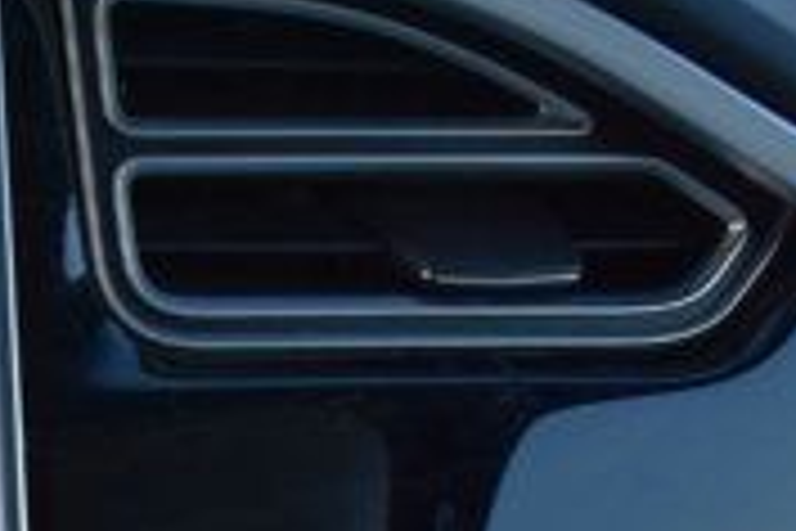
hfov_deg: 12.1
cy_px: 1143
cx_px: -652
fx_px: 3449
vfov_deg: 8.3
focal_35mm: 156
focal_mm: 18
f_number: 7.1
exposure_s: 1/30
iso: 400
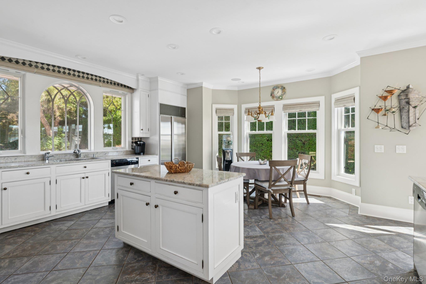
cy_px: 142
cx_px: 213
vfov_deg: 70.4
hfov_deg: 93.3
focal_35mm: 17
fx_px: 201
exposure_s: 1/30
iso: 125
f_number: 8
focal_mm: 17
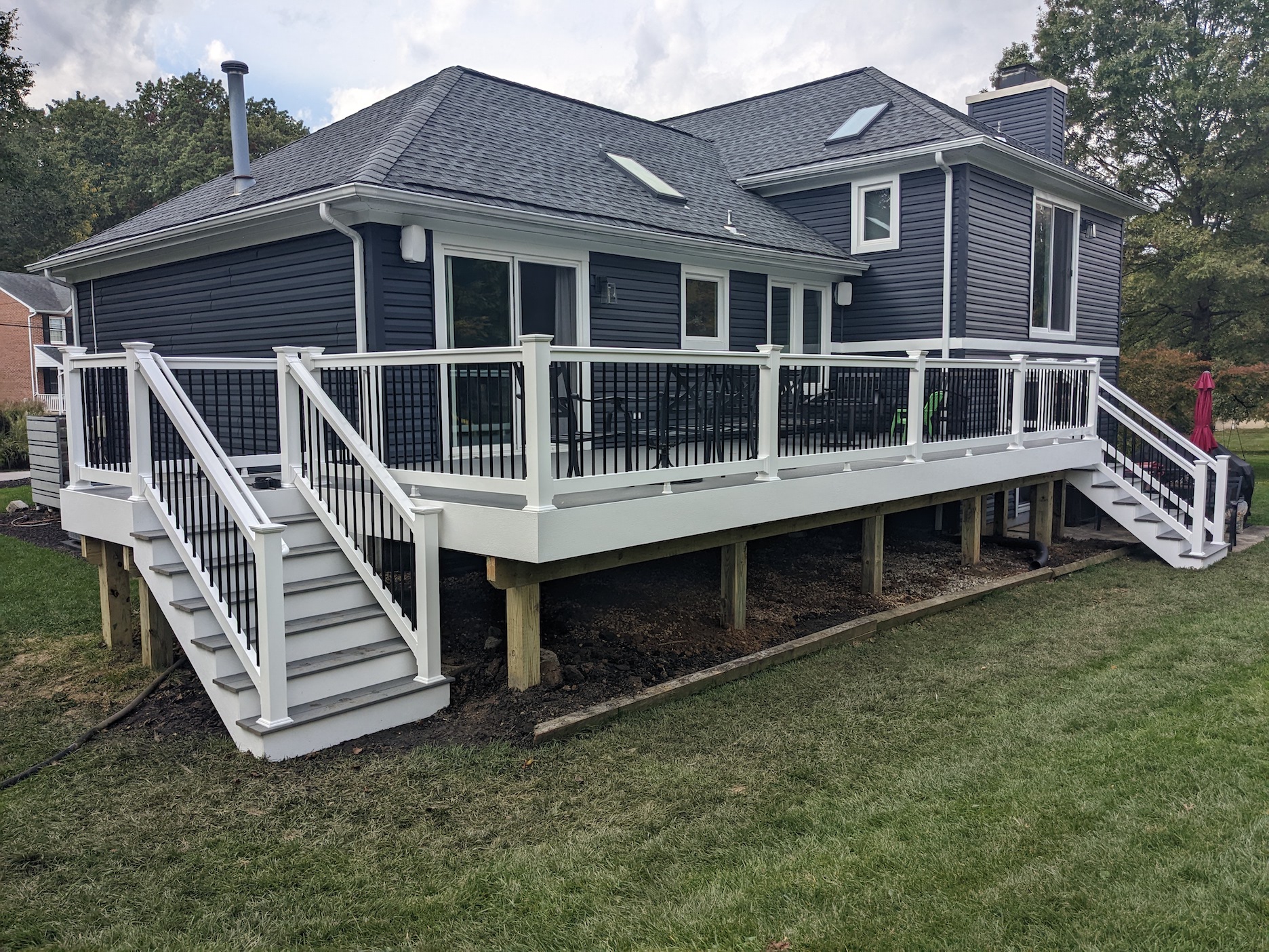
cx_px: 634
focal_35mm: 27
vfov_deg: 51.4
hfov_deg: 65.3
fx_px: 990
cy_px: 476
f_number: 1.73
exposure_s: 1/2924
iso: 55
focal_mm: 4.38
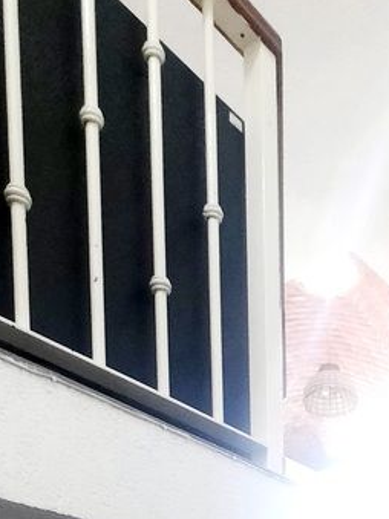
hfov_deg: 30.5
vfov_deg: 26.6
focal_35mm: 46
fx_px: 690
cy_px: 814
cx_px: 329
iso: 250
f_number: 2.2
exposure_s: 1/24
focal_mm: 1.74
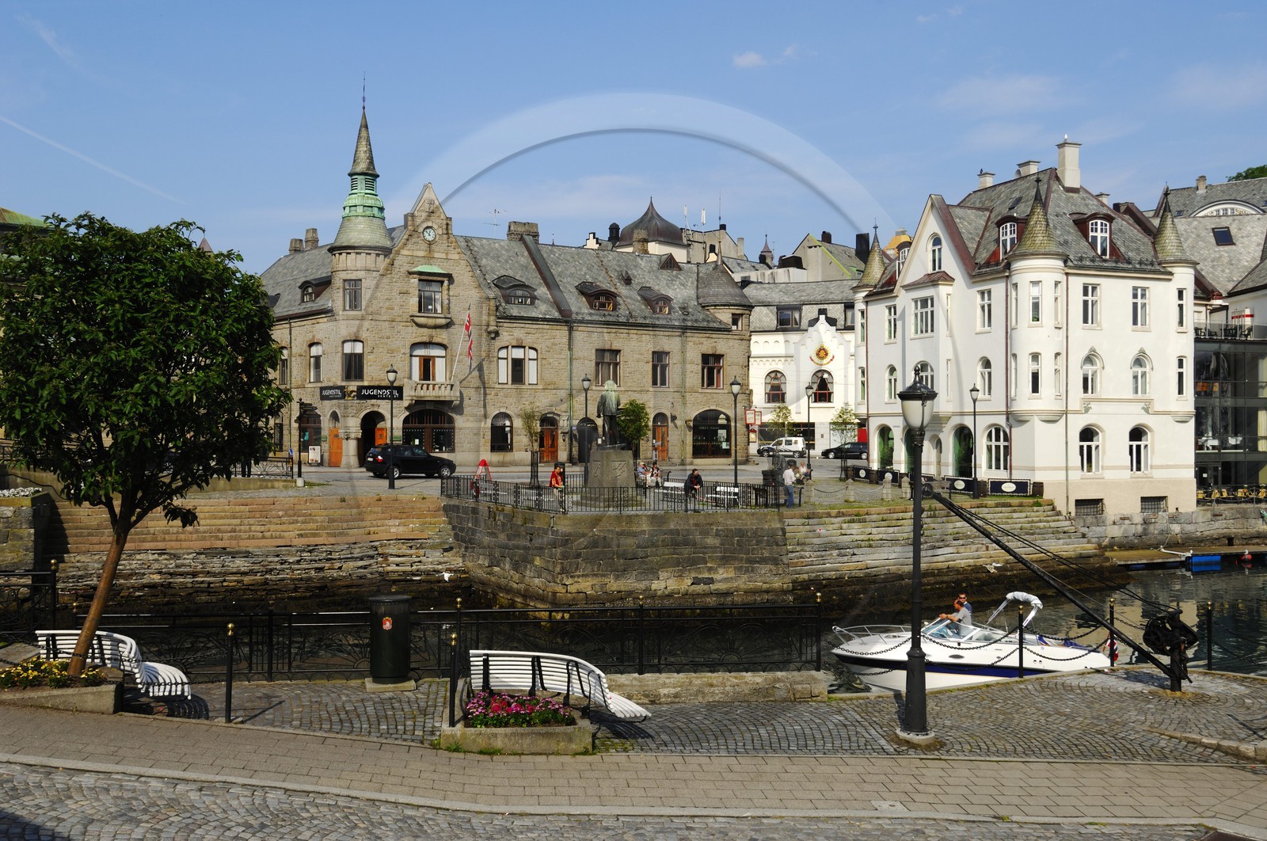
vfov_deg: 39.9
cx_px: 634
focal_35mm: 33
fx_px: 1160
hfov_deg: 57.3
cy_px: 420
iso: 100
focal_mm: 22
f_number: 11
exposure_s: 1/160
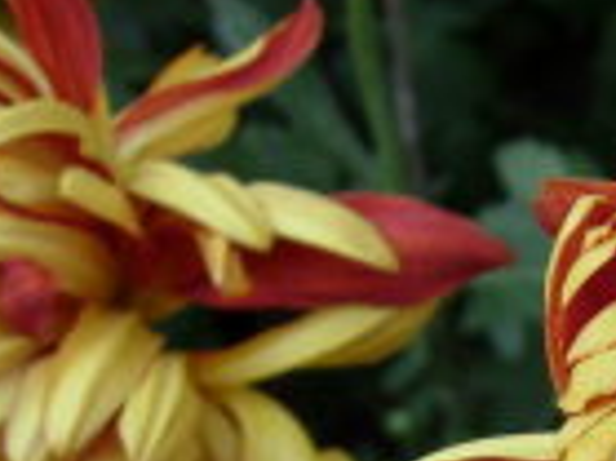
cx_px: 1024
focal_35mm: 127
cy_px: 791
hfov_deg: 14.2
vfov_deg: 11.0
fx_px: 2258
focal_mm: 7.5
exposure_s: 1/102
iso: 50
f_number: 3.8
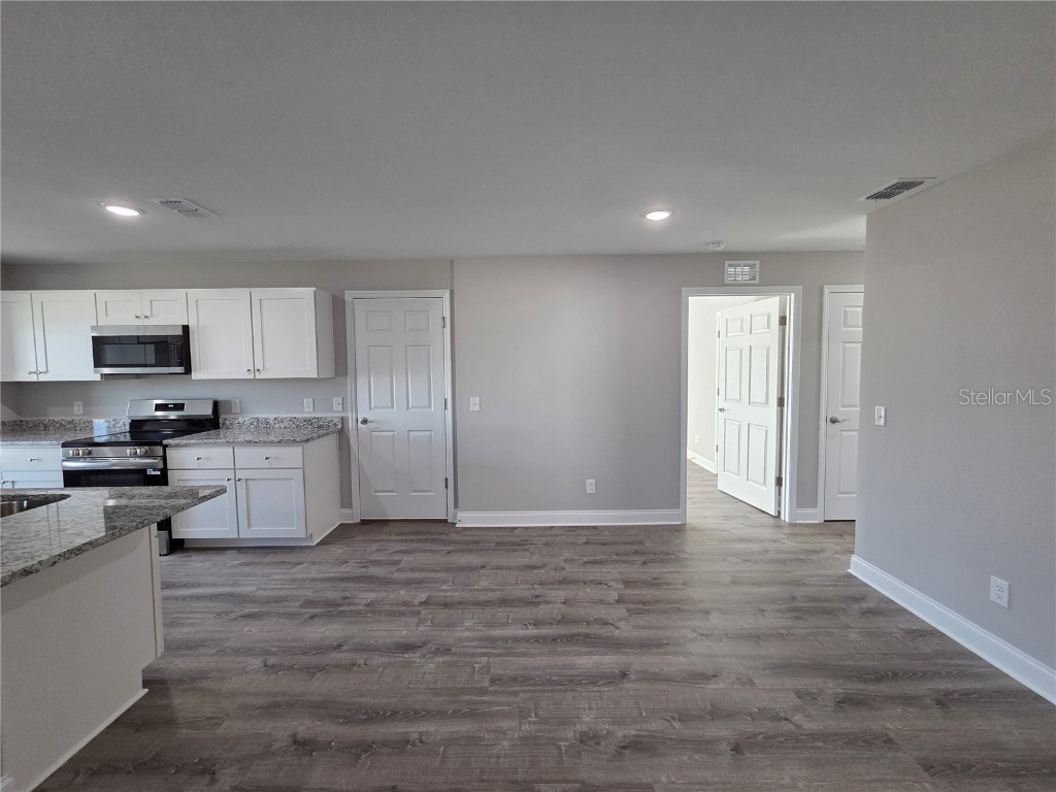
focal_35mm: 13
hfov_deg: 106.2
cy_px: 396
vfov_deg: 89.9
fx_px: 397
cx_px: 528
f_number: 2.2
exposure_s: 1/120
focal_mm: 2.2
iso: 200
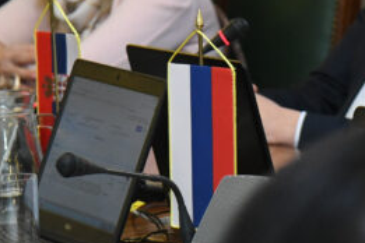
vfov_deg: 3.6
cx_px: 410
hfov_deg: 5.3
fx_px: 3903
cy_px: 69
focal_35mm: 385
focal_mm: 98
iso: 4000
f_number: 5
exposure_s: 1/250
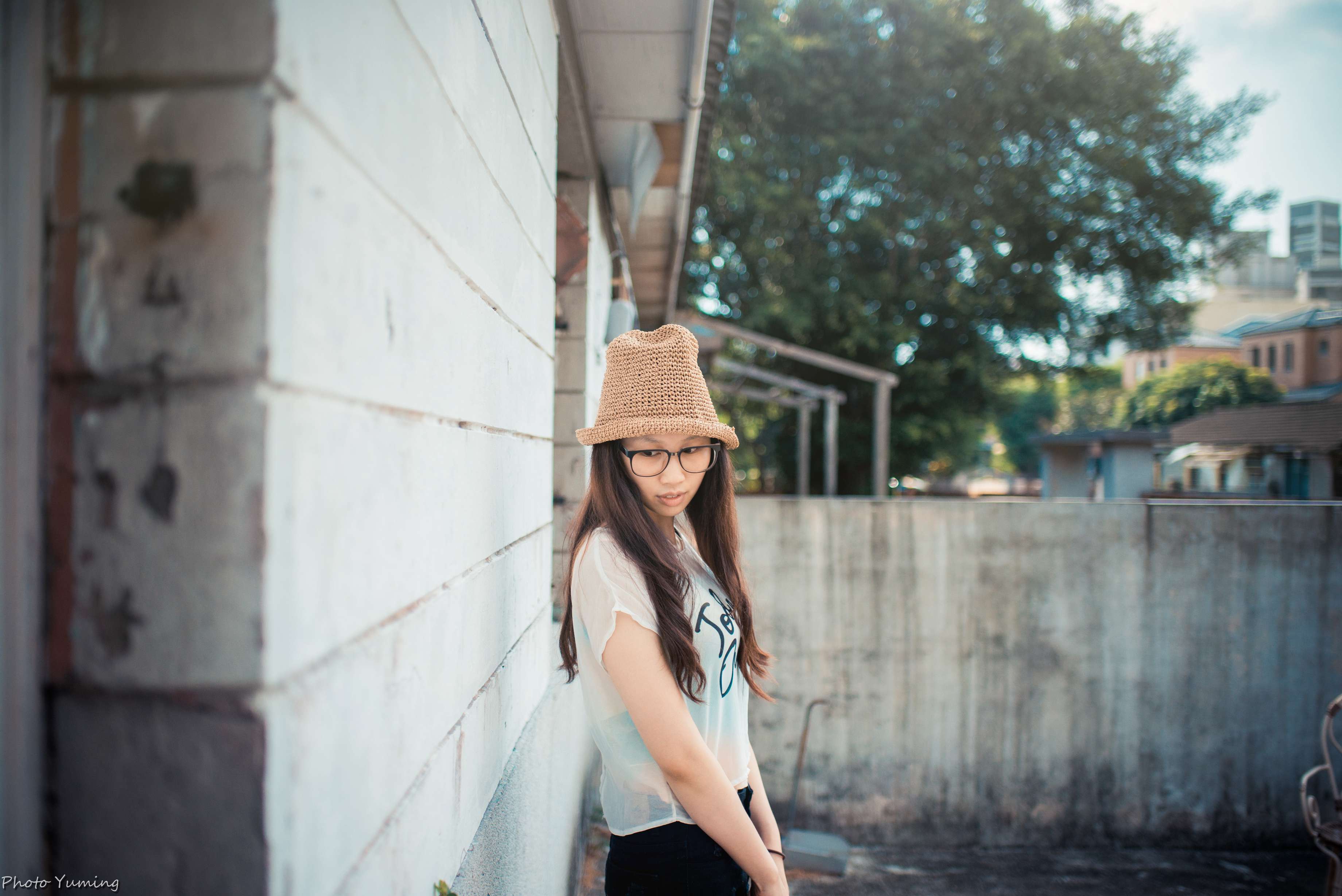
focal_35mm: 35
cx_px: 671
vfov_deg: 37.9
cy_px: 448
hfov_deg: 54.4
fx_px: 1305
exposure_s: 1/6400
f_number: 1.8
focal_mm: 35
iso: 400
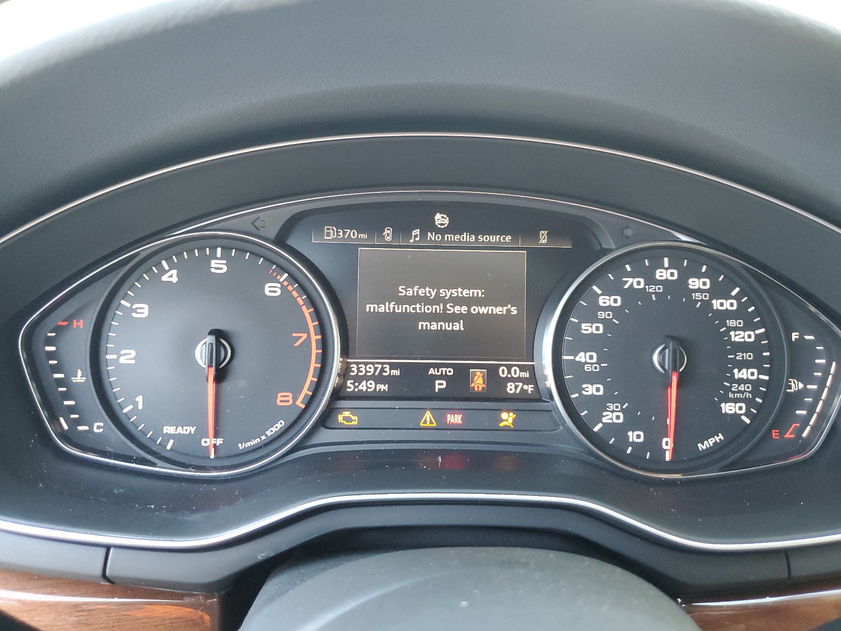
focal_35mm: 26
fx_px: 632
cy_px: 316
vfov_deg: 53.1
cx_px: 420
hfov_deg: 67.3
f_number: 1.5
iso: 295
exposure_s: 1/60.2
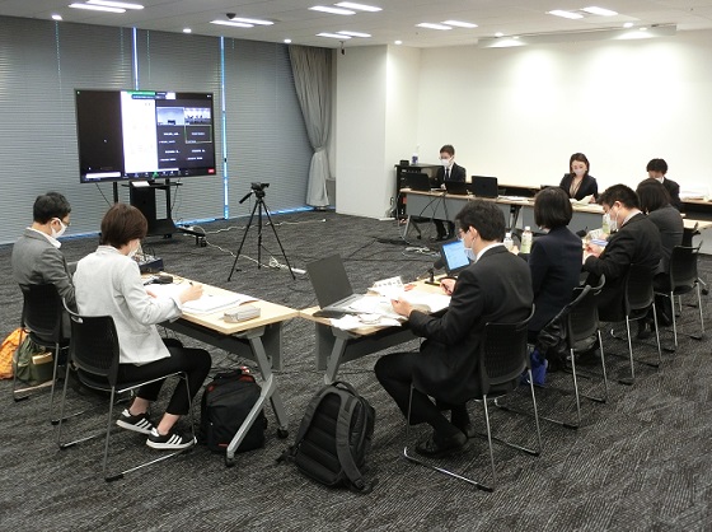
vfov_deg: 41.7
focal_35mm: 34
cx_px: 356
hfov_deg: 54.0
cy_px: 266
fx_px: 698
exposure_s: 1/30
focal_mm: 6
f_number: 3.9
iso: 400
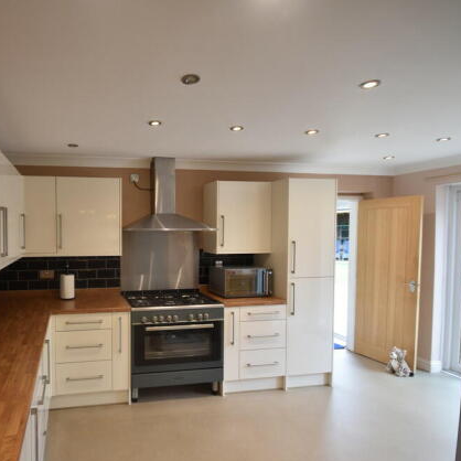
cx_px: 122
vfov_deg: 74.8
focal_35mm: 20
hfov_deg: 70.4
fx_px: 301
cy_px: 240
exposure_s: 1/60
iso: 450
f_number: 4
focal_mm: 10
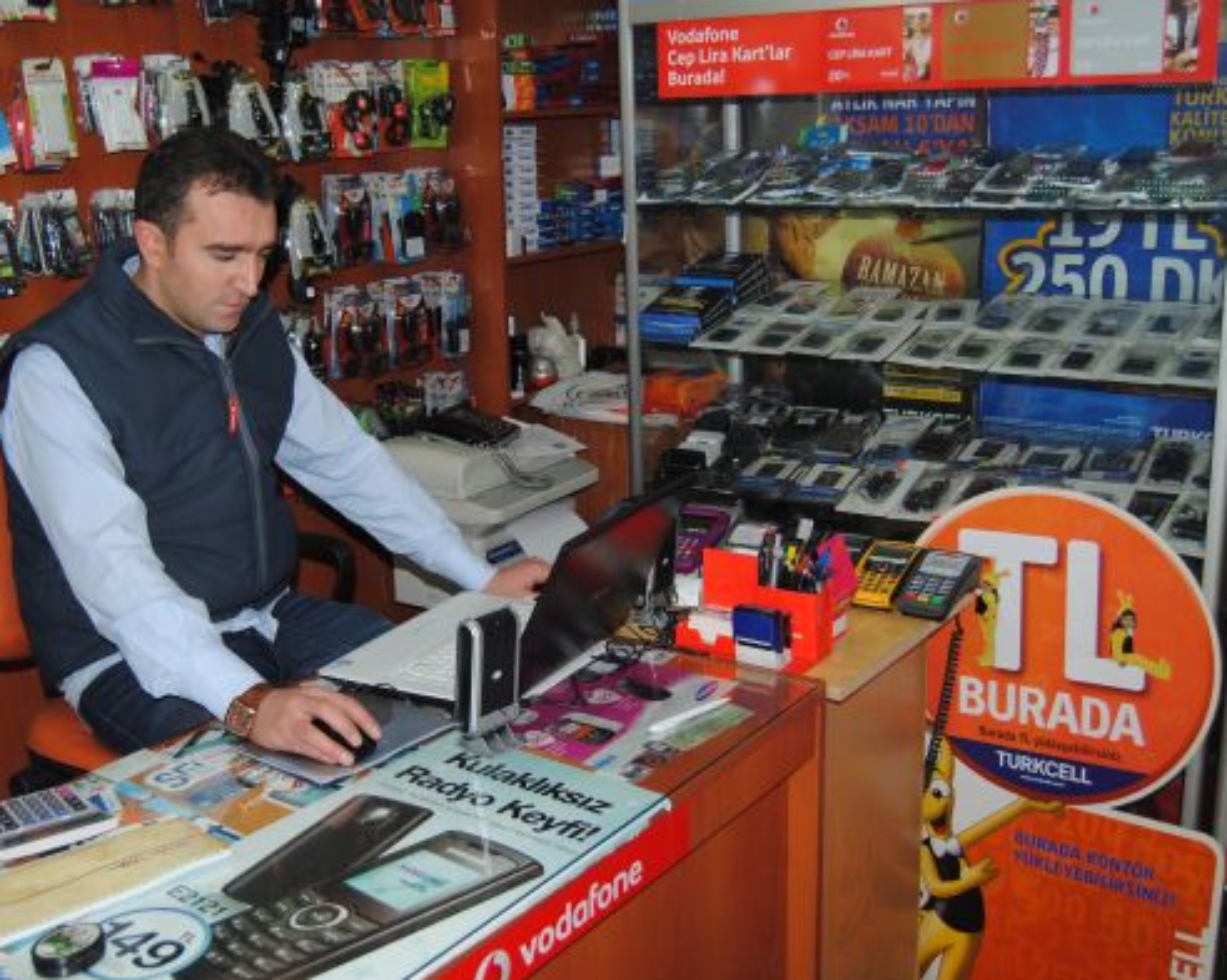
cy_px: 481
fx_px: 1436
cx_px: 489
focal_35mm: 40
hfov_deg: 46.0
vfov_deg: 37.7
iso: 200
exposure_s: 1/60
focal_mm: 23
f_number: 3.8
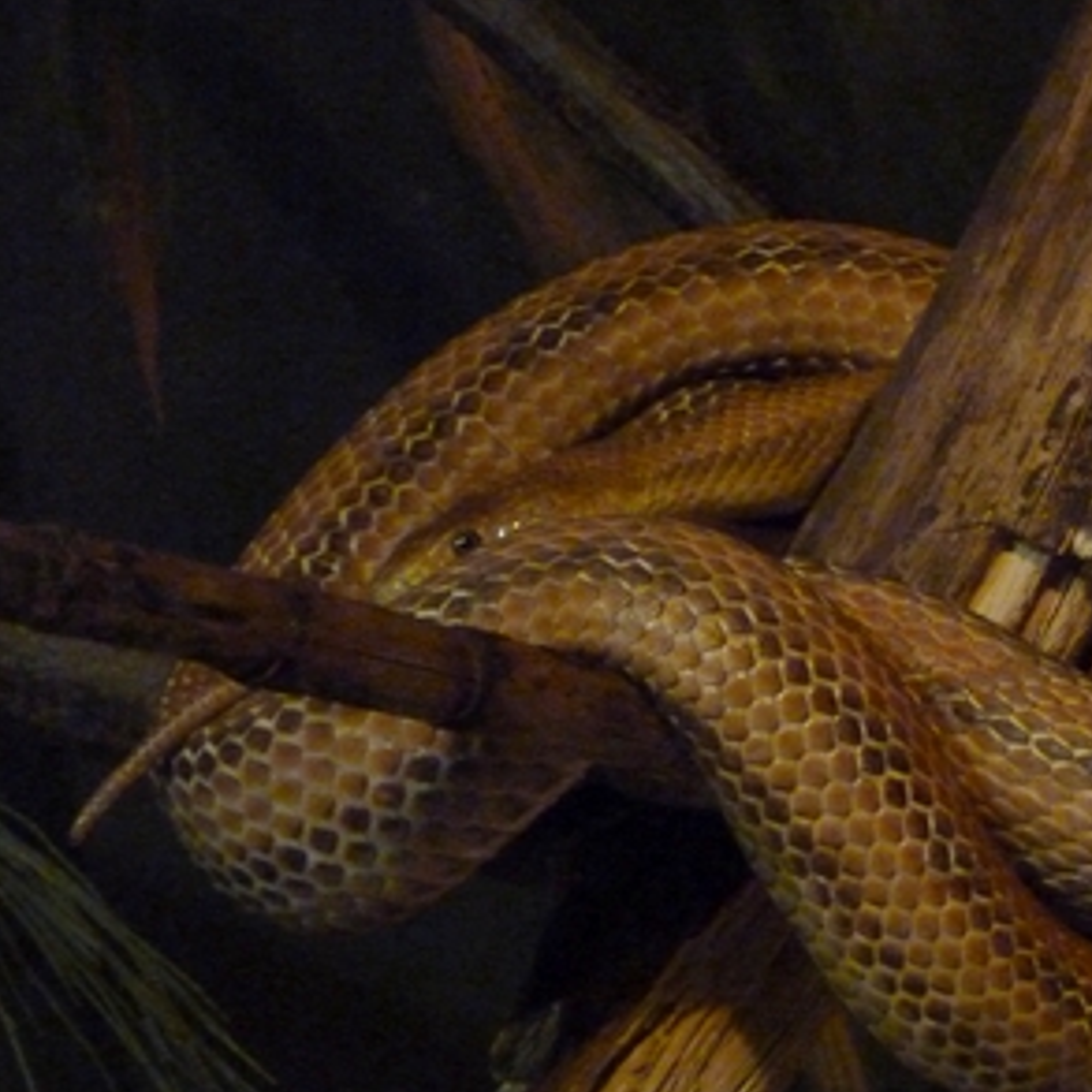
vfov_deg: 5.7
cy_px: 566
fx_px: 10957
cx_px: 891
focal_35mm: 307
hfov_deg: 5.7
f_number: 3.8
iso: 800
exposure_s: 1/20
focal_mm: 35.3
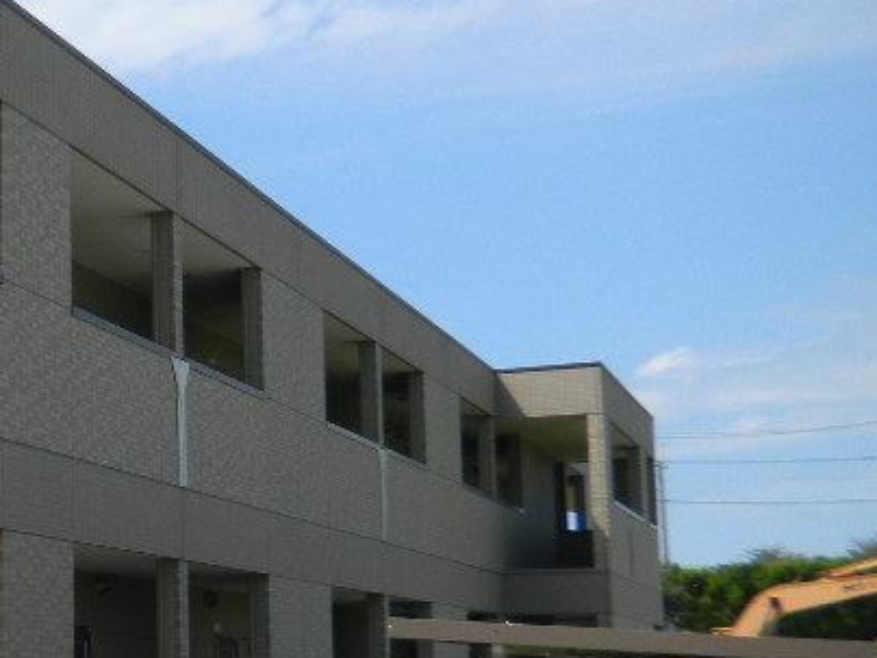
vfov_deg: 20.7
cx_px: -213
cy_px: 419
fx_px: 1799
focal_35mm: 71
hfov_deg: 24.5
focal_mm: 5
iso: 80
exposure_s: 1/204
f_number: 7.8
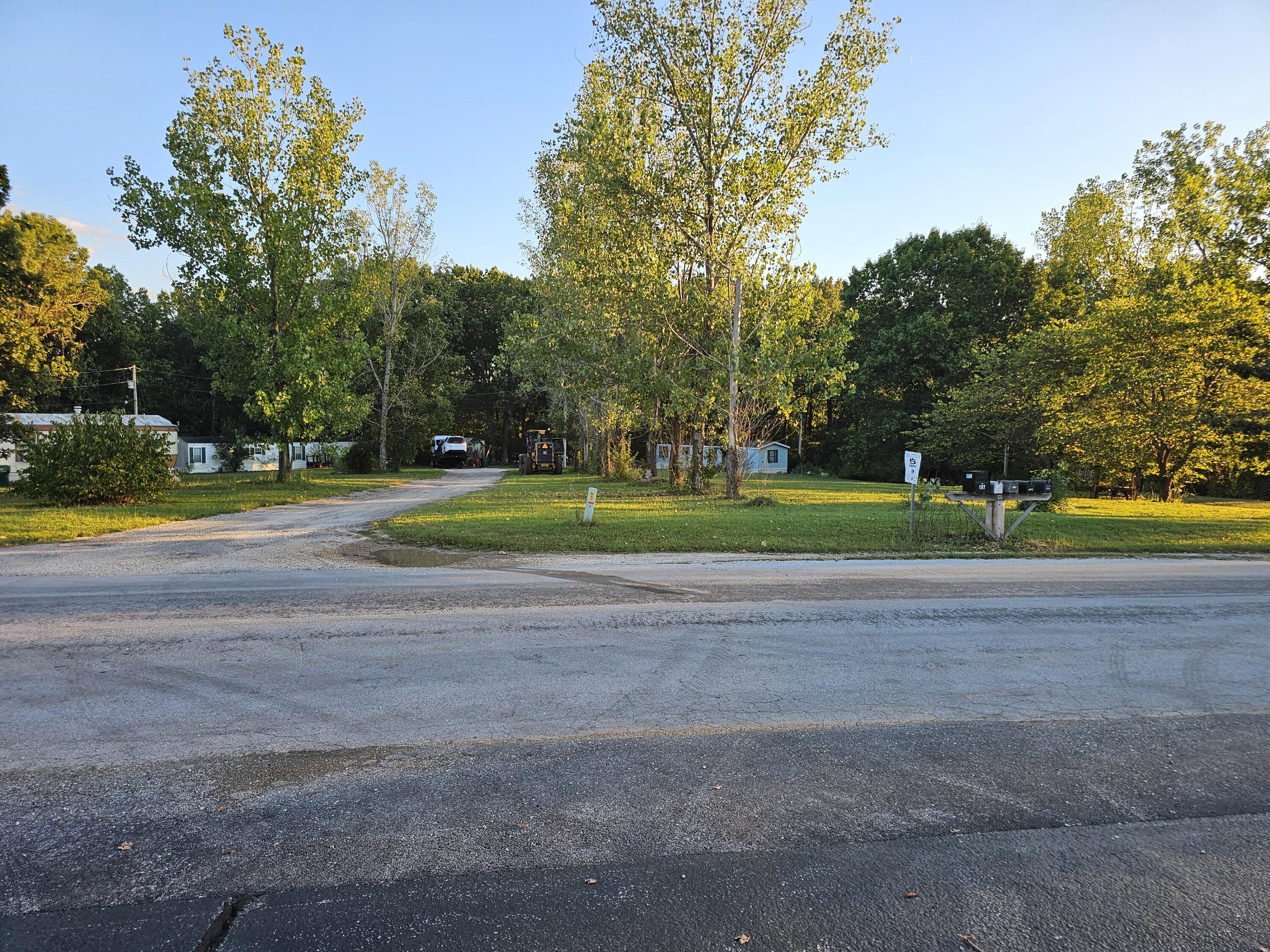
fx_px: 844
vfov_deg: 58.9
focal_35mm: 23
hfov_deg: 73.9
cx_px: 635
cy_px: 476
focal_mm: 6.3
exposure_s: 1/207
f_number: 1.7
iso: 25
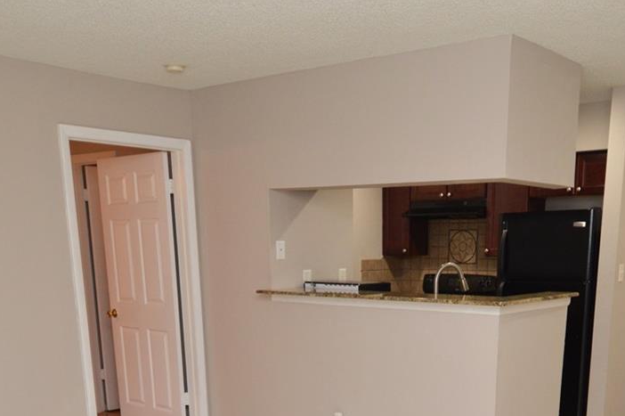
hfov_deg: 47.2
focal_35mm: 41
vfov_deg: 29.4
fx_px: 711
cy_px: 457
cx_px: 366
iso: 500
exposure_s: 1/60
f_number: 4
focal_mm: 12
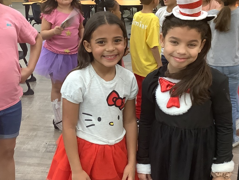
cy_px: 82
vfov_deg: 32.2
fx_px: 311
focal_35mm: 45
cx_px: 94
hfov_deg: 41.8
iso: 160
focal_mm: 3.3
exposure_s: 1/60
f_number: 2.4
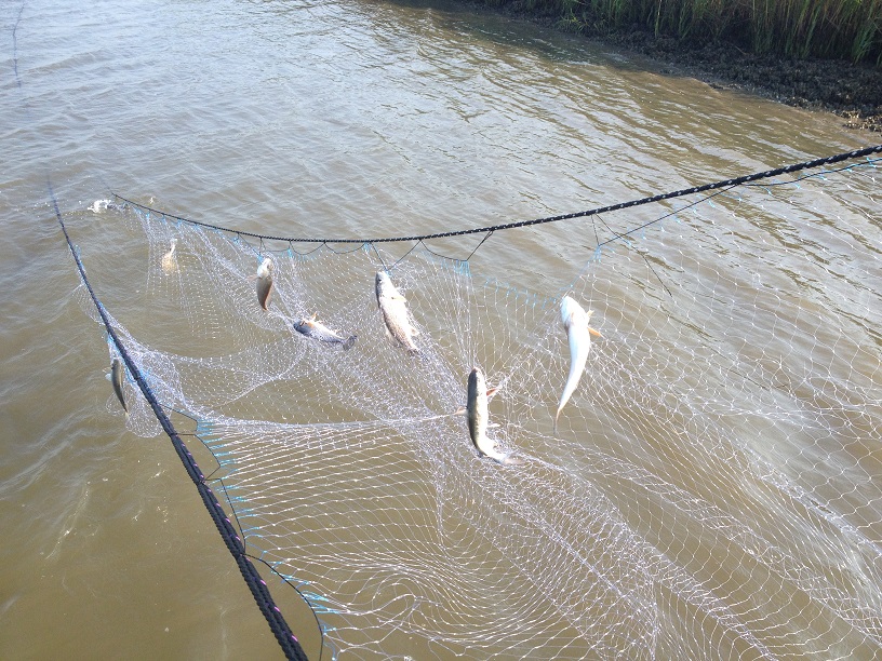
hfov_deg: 52.6
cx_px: 441
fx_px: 892
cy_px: 330
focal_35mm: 35
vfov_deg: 40.7
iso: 50
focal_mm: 4.28
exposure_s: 1/593
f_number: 2.4
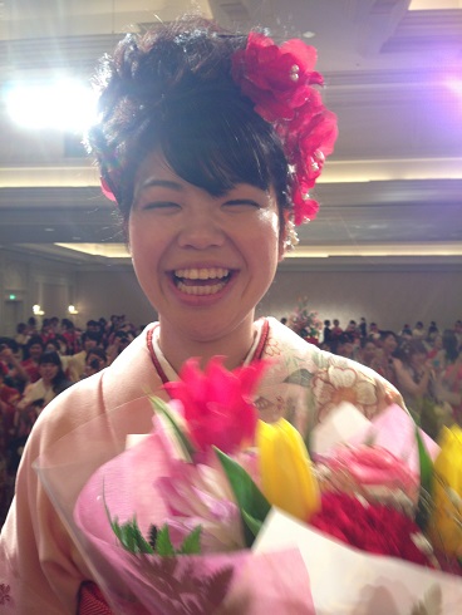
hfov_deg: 43.0
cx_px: 231
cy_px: 308
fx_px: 587
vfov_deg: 55.3
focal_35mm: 33
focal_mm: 4.12
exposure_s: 1/24
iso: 50
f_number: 2.4
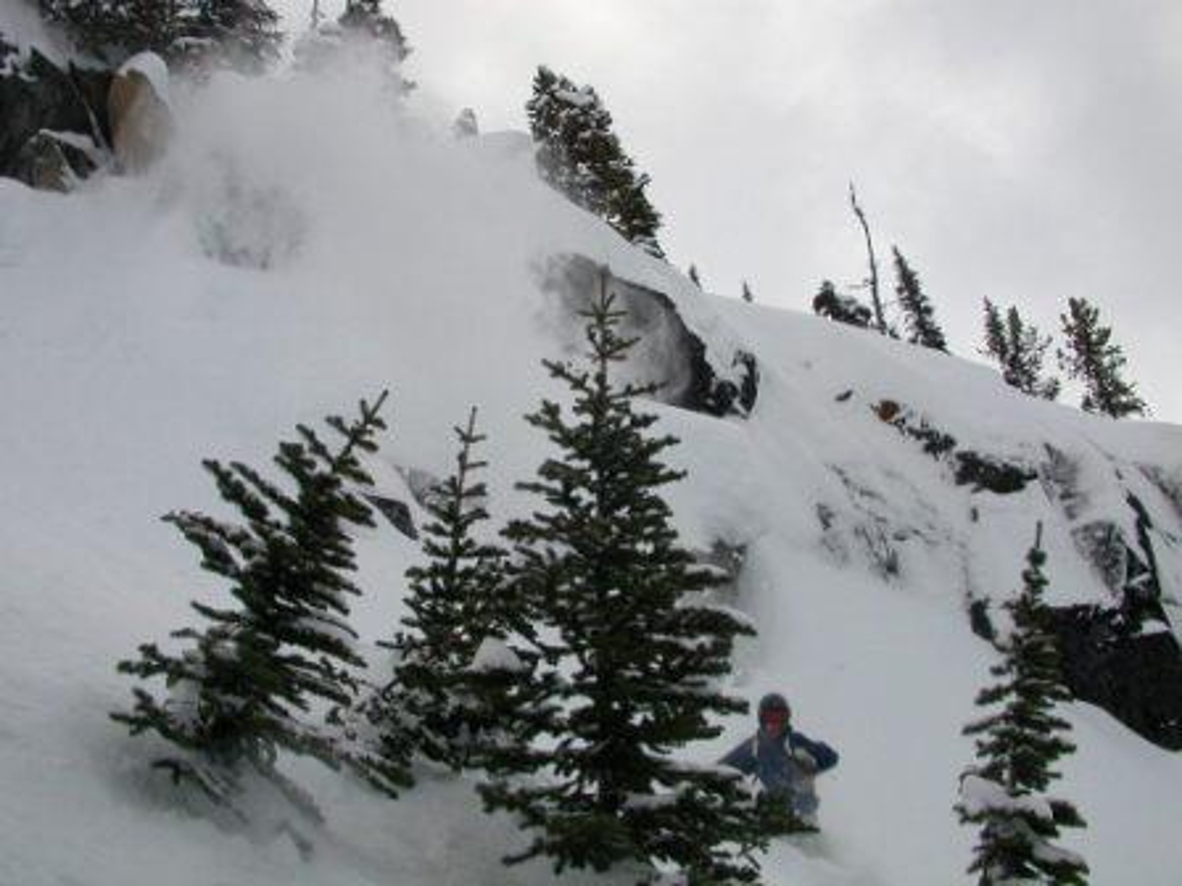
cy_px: 443
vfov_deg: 38.7
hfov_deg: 50.1
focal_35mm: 37
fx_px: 1263
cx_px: 591
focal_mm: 5.6
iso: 100
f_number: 4.5
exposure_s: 1/668
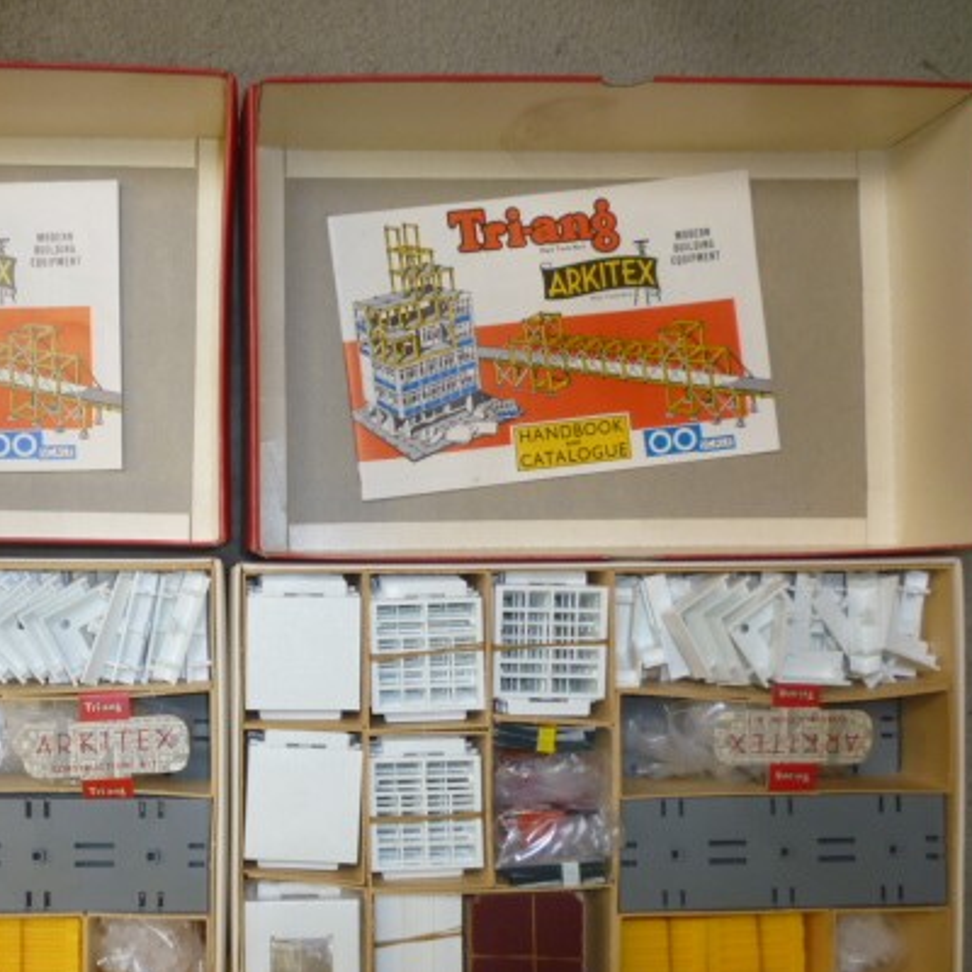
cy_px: 578
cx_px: 265
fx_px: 1303
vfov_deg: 40.8
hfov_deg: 40.0
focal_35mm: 41
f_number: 3.3
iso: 100
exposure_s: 1/30
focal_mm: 5.2
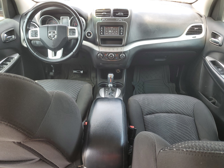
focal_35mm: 26
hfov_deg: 67.3
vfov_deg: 53.1
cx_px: 112
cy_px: 84
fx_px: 168
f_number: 1.5
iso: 50
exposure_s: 1/172
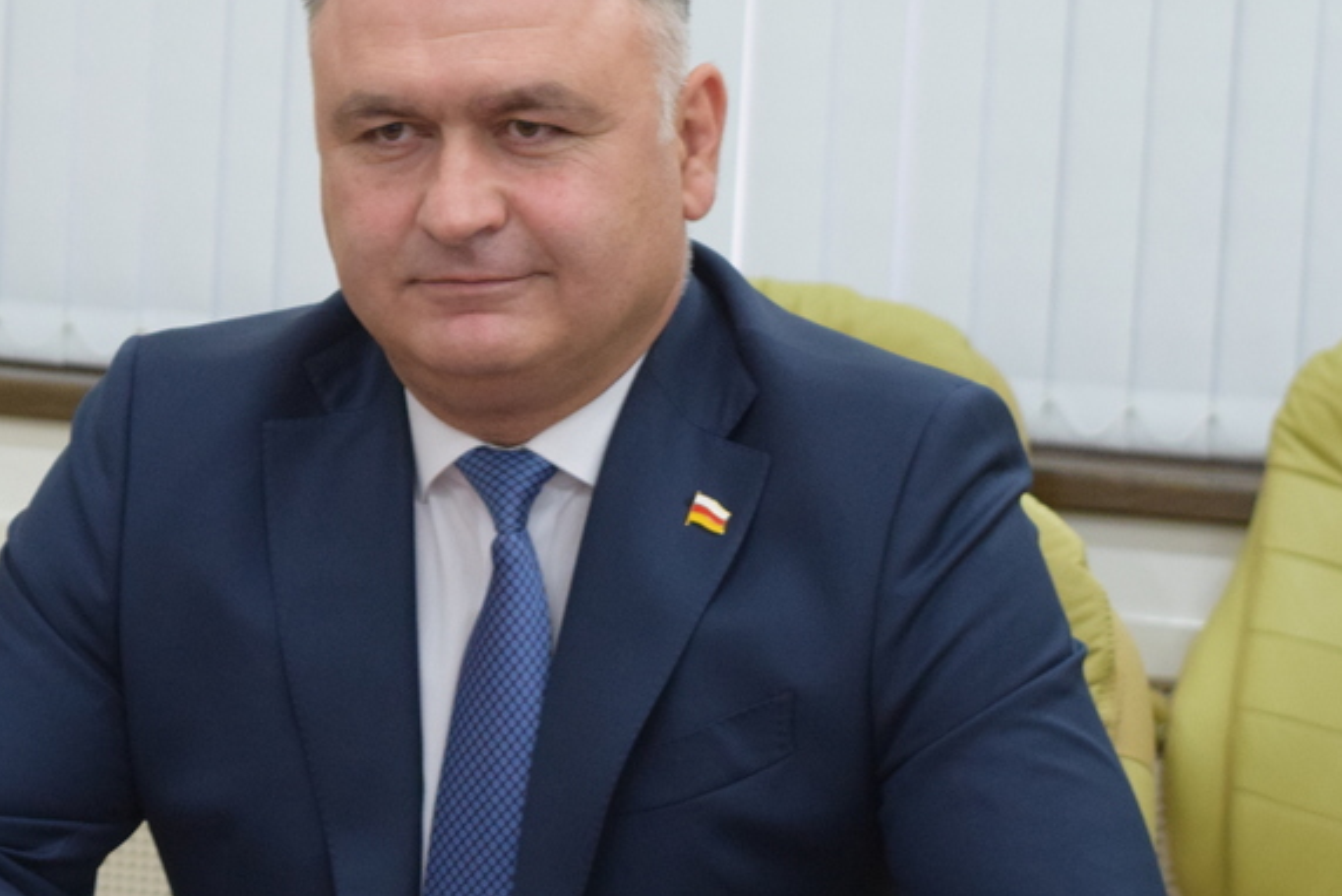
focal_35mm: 109
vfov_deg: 12.6
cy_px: 313
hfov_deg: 18.7
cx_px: 507
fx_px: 4065
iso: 2000
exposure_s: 1/60
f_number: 5.6
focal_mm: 52
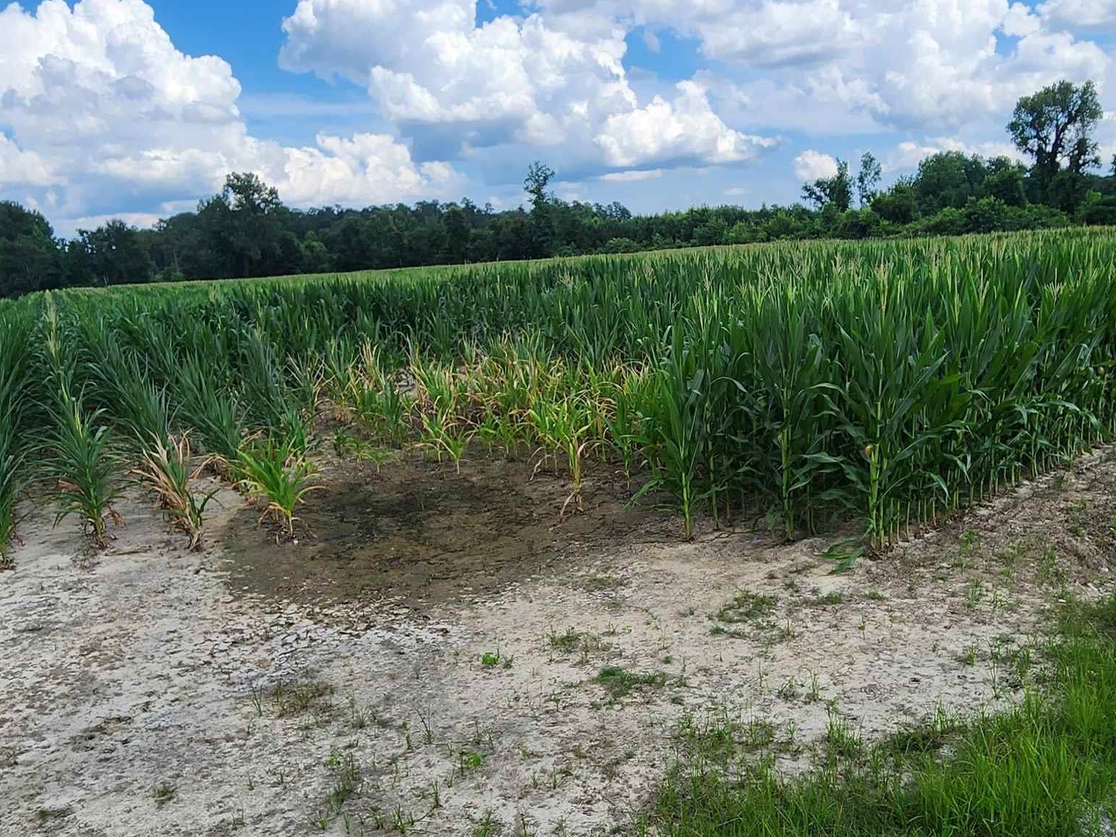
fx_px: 838
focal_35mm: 26
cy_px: 456
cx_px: 632
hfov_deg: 67.0
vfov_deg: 53.0
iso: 50
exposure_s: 1/2054
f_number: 2.2
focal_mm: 2.2
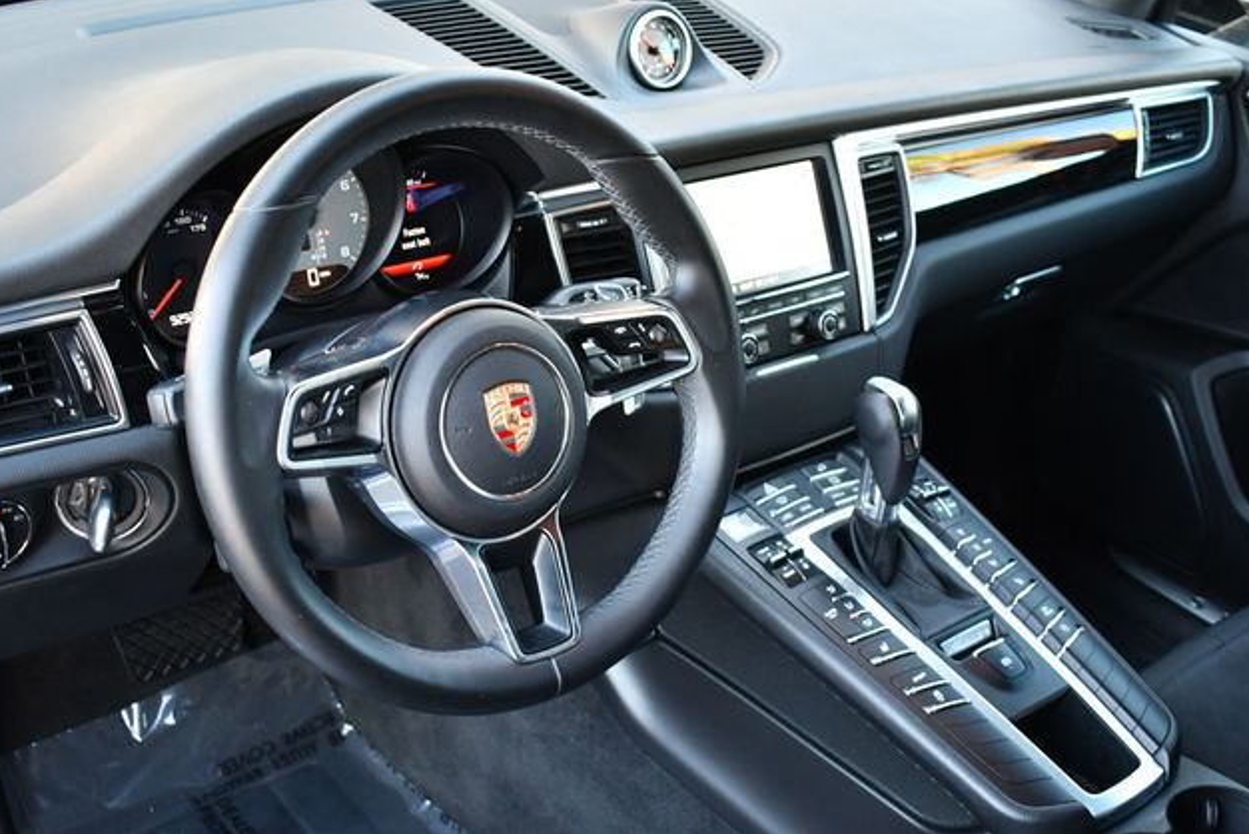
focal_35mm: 45
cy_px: 409
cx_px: 619
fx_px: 1562
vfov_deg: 29.9
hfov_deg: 43.6
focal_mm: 22
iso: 1000
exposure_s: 1/125
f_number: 3.8
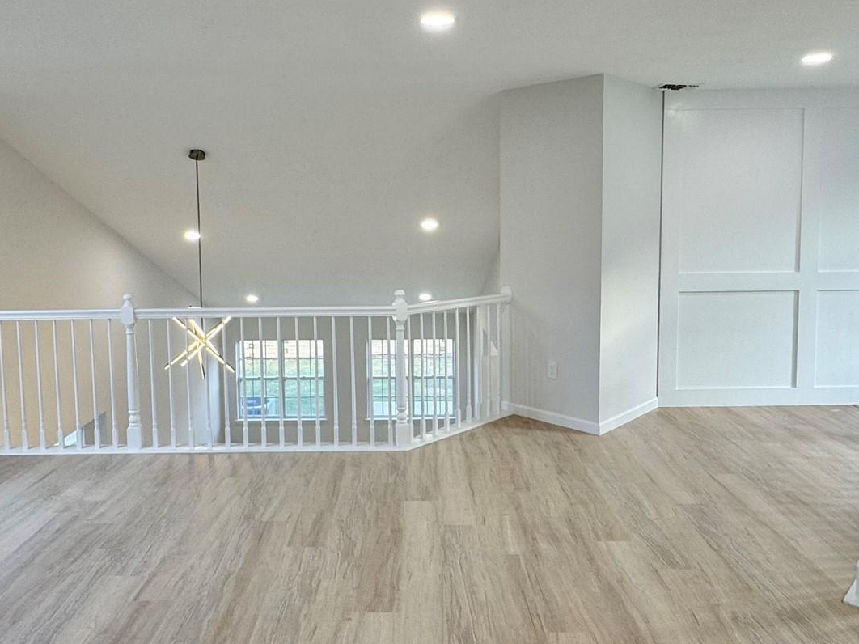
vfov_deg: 51.0
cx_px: 413
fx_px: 670
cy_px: 261
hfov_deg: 65.3
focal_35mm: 27
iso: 100
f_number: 2.2
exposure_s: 1/120
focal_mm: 2.22
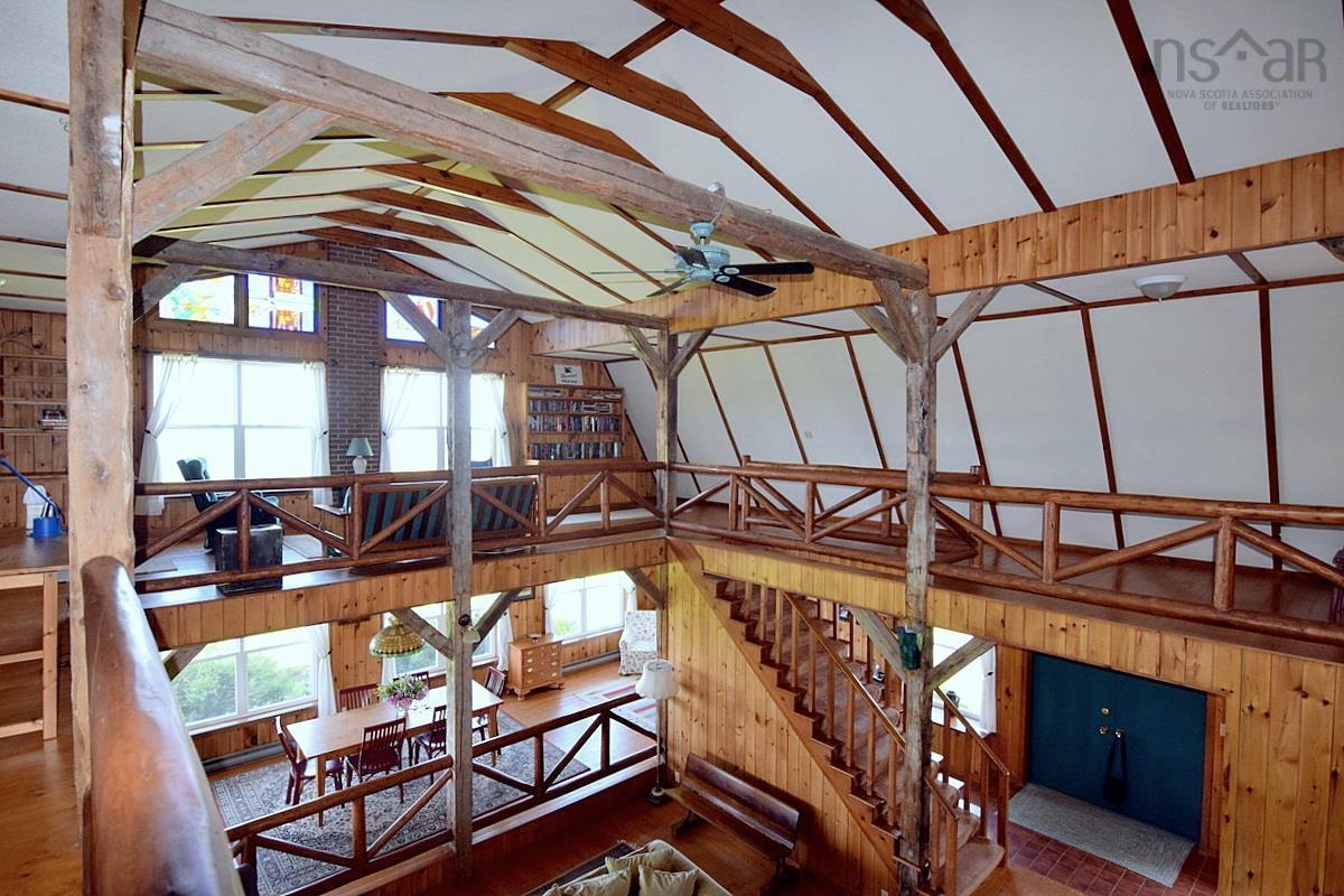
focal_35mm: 16
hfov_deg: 95.0
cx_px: 672
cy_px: 448
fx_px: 616
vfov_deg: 72.1
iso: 800
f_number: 5.6
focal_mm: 11
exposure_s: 1/125
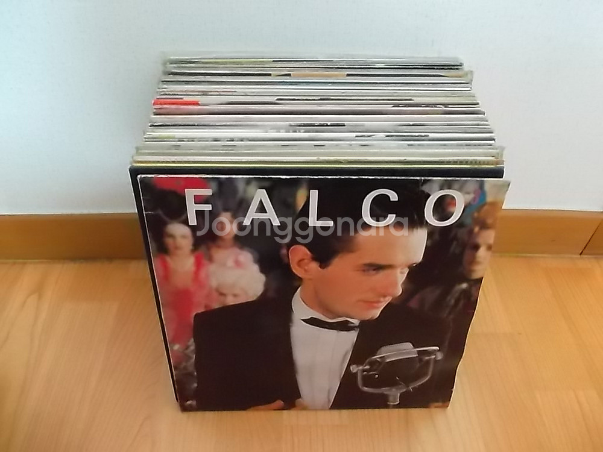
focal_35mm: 28
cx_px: 302
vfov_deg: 49.7
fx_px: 488
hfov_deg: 63.4
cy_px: 226
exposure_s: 1/10
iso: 640
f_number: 3.3
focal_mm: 4.1
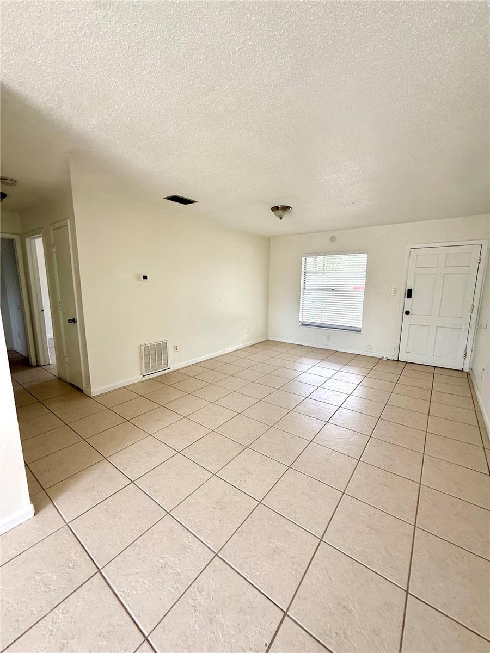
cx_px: 245
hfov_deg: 85.7
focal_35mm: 14
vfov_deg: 102.1
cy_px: 326
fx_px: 264
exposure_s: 1/198
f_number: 2.2
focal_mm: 2.22
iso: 64
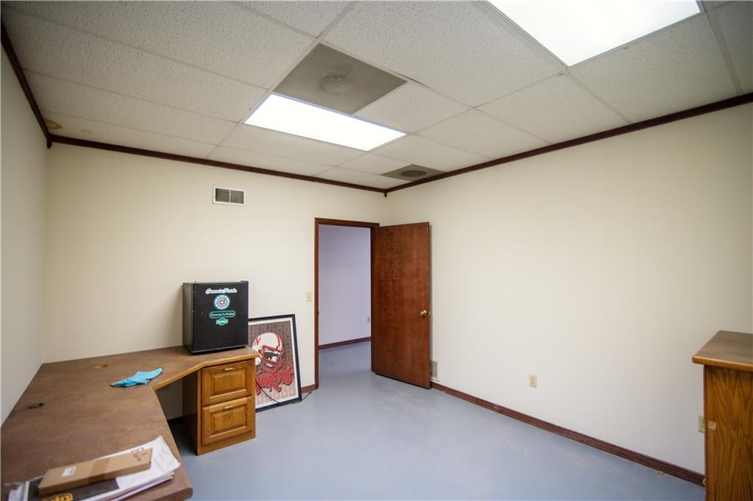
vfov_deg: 73.7
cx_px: 376
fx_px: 334
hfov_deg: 96.8
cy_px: 250
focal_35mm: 16
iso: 400
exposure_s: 1/250
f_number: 2.8
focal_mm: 16
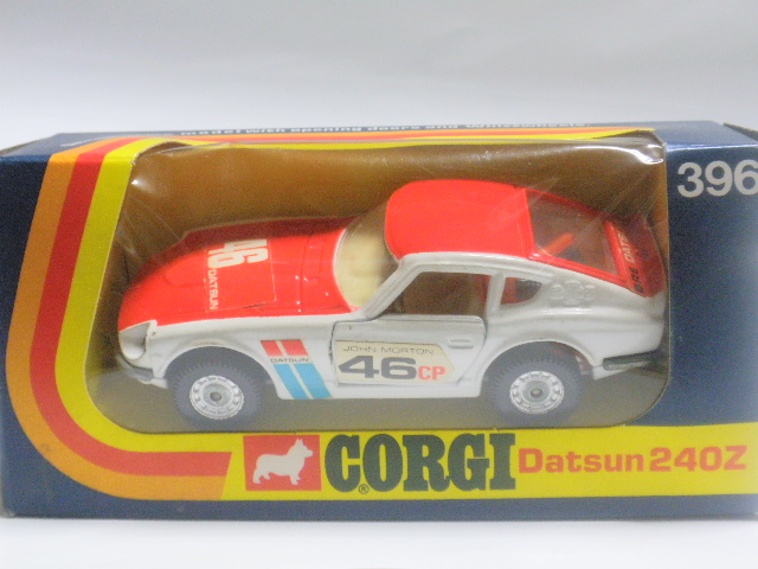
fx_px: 1139
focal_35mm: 52
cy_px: 284
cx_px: 379
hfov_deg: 36.8
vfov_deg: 28.0
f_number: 4.3
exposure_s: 1/8
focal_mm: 9.1
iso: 200
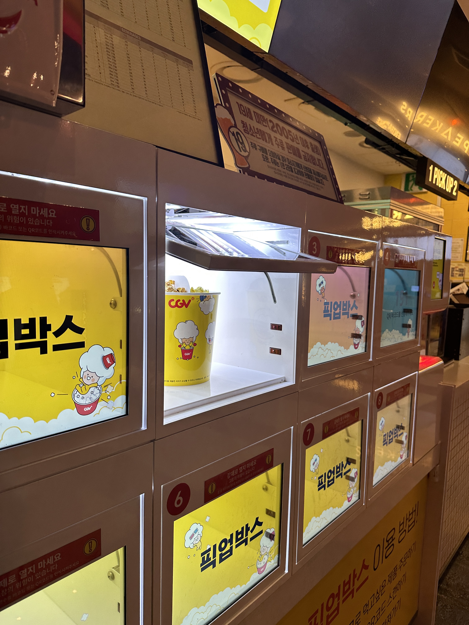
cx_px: 234
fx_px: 434
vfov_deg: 71.6
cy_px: 312
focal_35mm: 24
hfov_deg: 56.8
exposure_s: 1/117
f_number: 1.78
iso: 160
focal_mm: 6.86
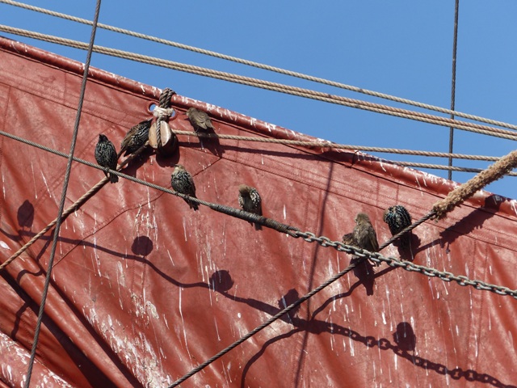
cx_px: 258
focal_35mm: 379
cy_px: 194
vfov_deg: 3.9
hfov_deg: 5.2
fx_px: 5660
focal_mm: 68.1
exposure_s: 1/1300
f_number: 4
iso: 100
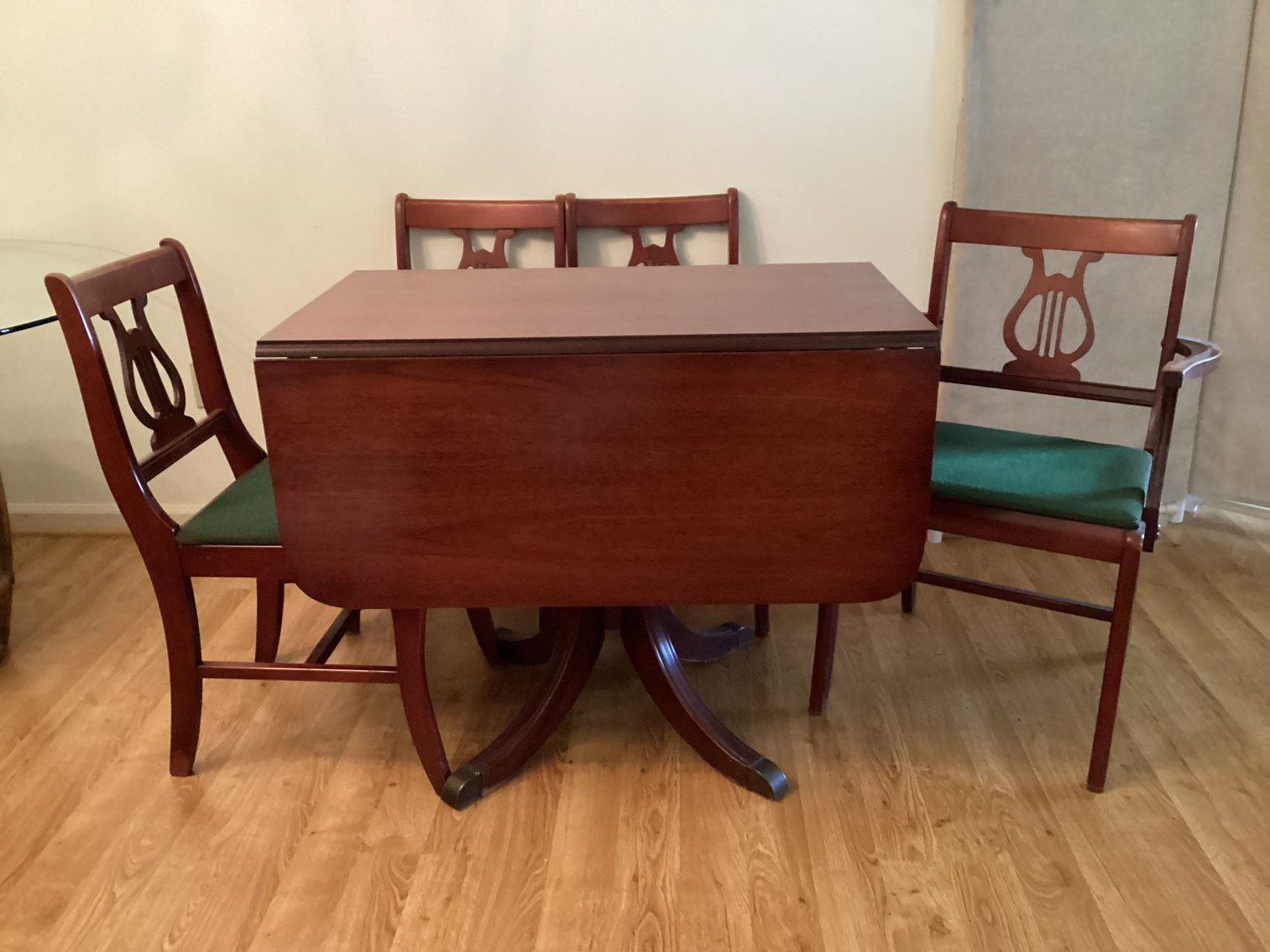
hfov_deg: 58.3
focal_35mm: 31
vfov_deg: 45.4
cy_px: 476
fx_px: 1137
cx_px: 635
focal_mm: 3.3
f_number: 2.4
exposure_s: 1/24
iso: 640
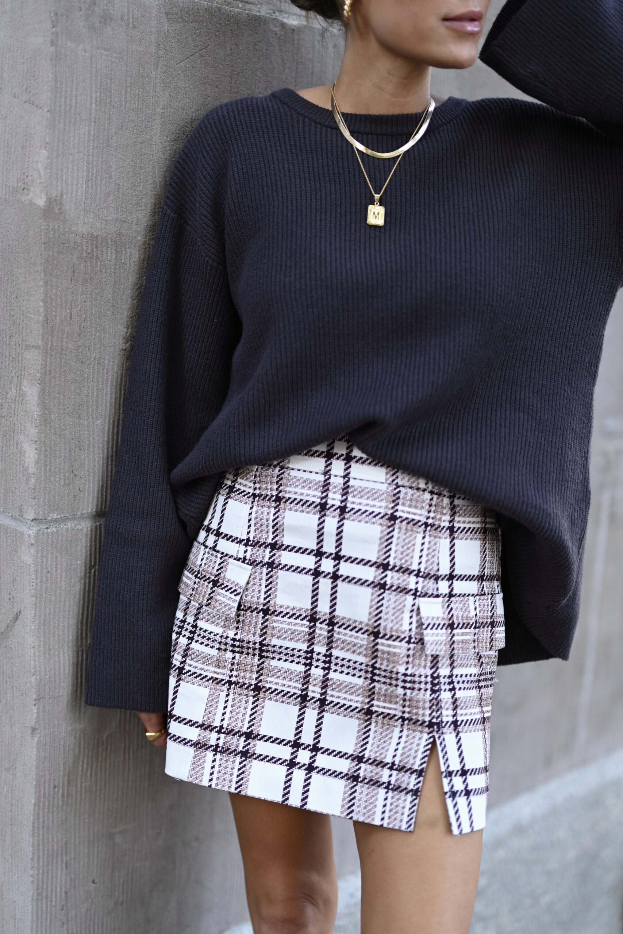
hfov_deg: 27.0
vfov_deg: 39.6
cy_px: 467
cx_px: 312
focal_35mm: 50
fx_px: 1298
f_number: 1.2
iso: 200
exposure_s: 1/400
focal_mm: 50
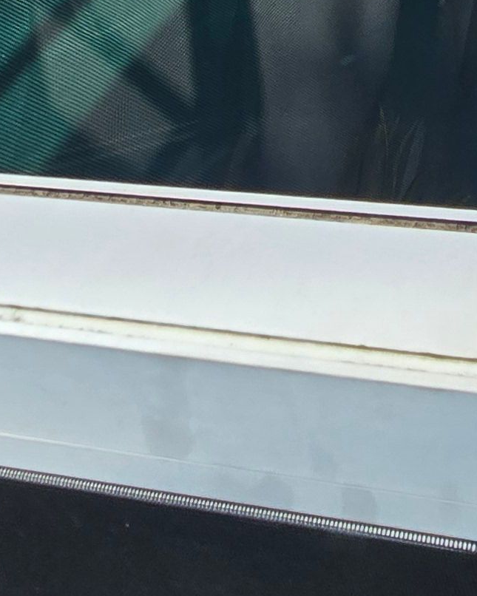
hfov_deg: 20.4
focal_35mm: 63
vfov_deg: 19.5
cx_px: 735
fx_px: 1112
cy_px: -553
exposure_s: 1/2000
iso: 64
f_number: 2.2
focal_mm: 2.2
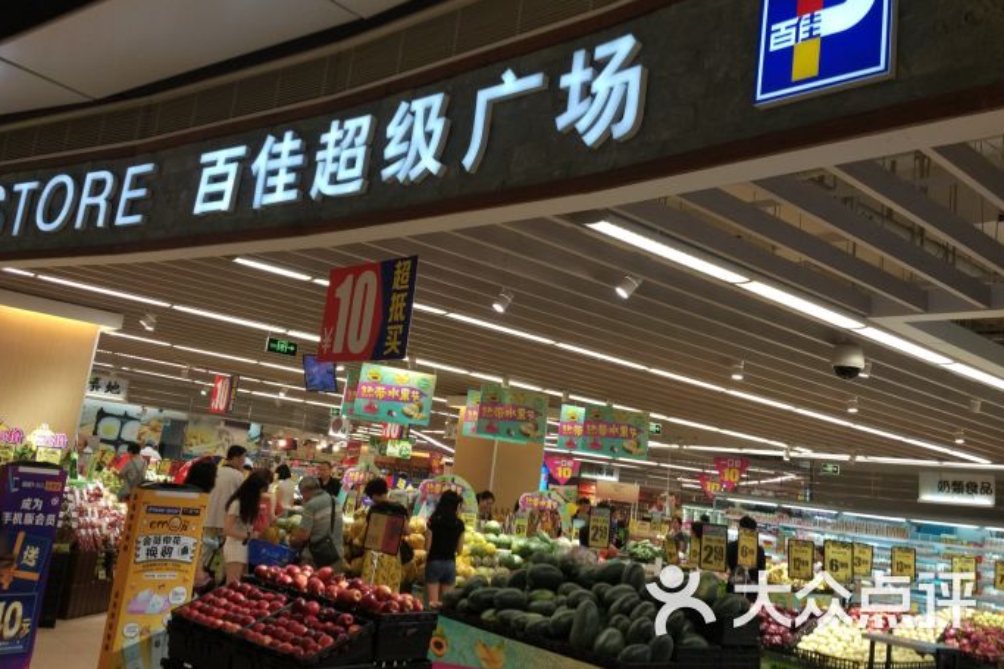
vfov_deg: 41.0
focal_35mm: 32
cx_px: 500
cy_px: 290
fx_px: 892
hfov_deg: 58.7
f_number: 2
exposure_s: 1/50
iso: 187
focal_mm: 4.12
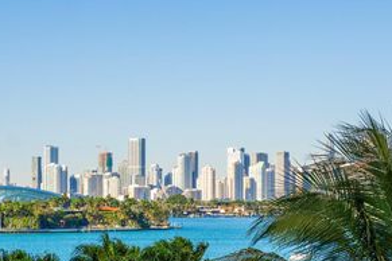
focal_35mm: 129
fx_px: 1405
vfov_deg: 10.6
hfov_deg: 15.9
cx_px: 195
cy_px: 181
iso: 200
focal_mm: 50
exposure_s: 1/800
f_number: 7.1
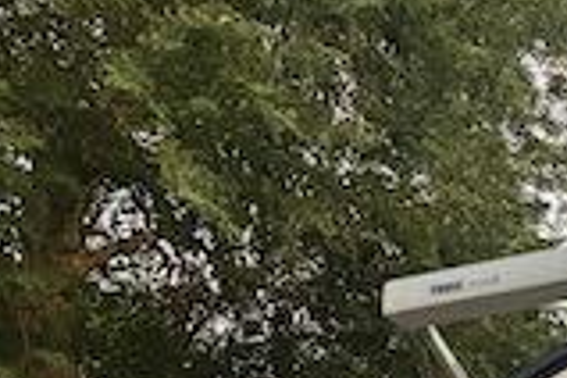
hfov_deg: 17.0
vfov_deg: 11.5
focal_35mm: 109
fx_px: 1717
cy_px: 710
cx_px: 852
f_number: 1.6
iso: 500
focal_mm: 5.96
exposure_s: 1/51
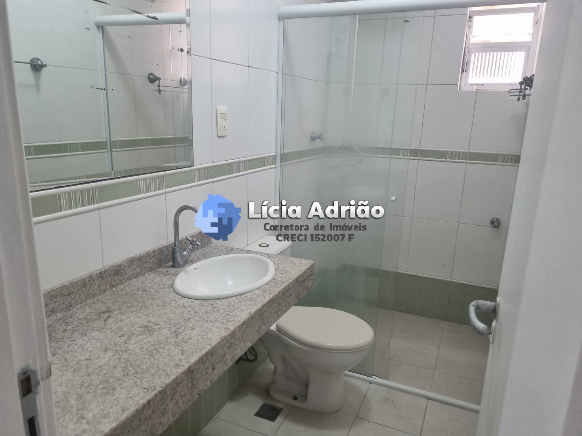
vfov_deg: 53.1
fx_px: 437
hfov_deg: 67.3
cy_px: 218
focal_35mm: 26
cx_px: 291
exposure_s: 1/60
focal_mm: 5.4
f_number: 1.8
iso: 160
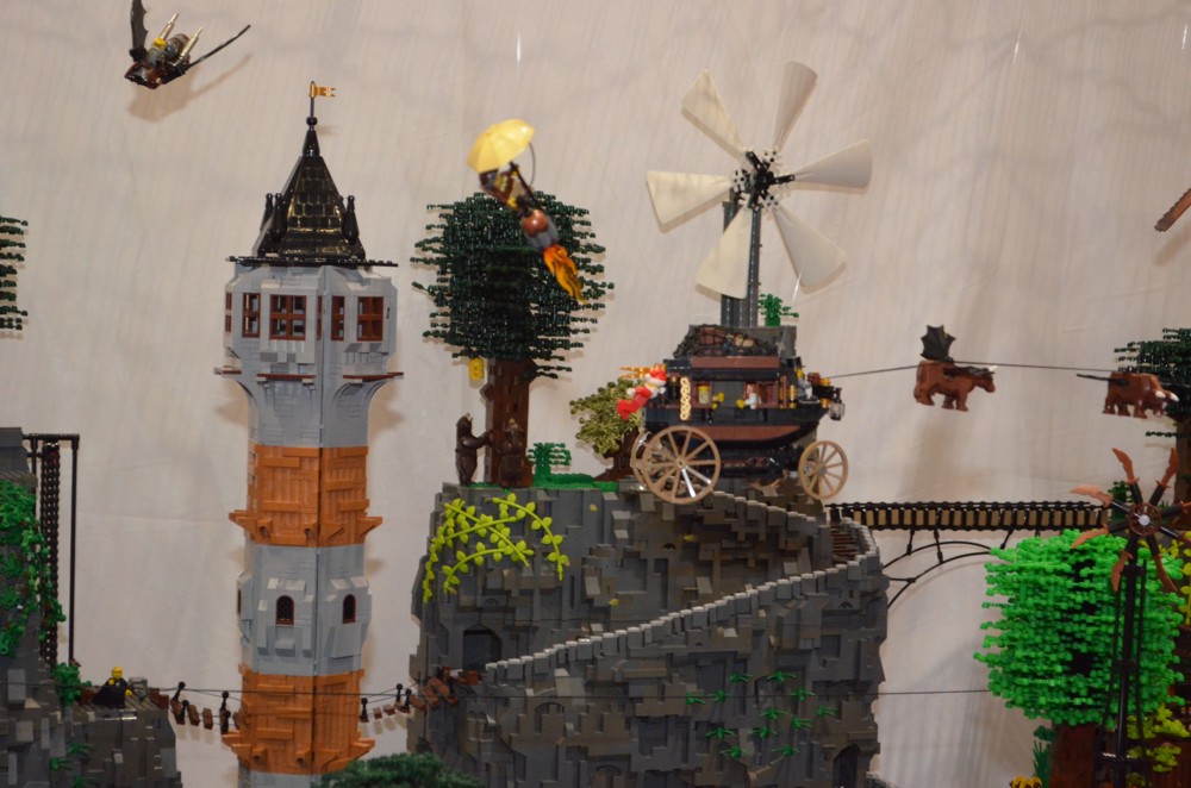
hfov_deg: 24.7
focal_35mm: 82
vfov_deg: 16.5
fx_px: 2723
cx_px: 596
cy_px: 394
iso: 3200
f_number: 5.6
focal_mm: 55
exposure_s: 1/60
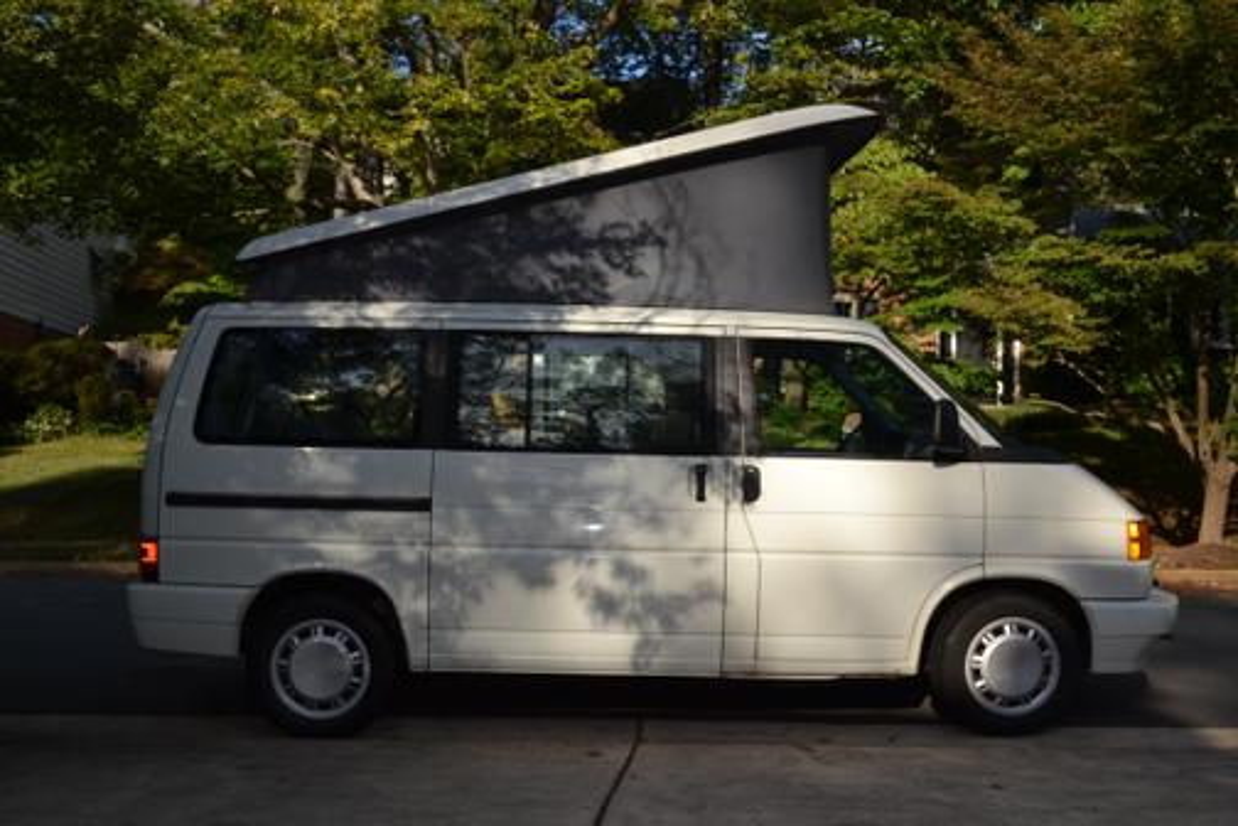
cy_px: 413
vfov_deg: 34.2
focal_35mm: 39
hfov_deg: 49.6
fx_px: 1341
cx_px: 619
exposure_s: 1/200
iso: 100
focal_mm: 26
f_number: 9
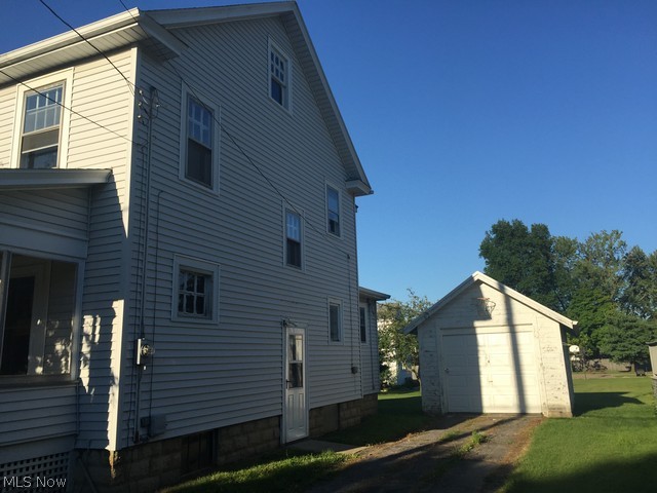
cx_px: 328
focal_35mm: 29
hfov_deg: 61.7
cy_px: 246
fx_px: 550
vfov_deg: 48.2
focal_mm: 4.15
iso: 32
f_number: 2.2
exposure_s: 1/1883
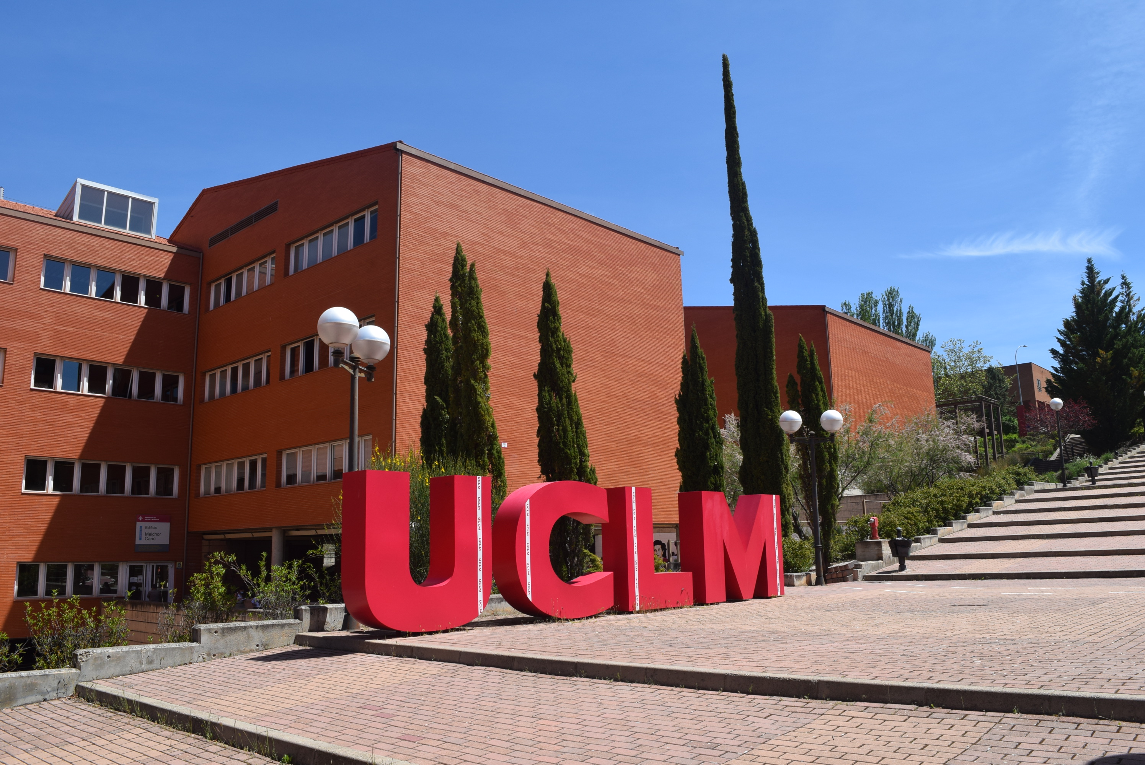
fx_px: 859
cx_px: 572
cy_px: 382
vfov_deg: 48.0
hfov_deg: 67.3
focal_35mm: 27
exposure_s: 1/400
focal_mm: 18
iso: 200
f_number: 10
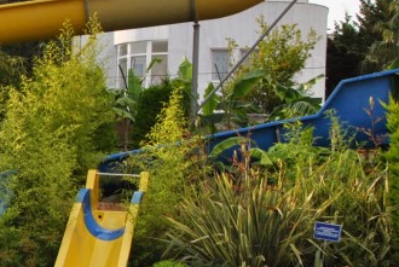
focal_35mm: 125
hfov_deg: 15.4
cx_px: -163
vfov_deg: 11.0
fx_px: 1387
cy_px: 227
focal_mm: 24
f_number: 8
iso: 100
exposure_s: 1/200
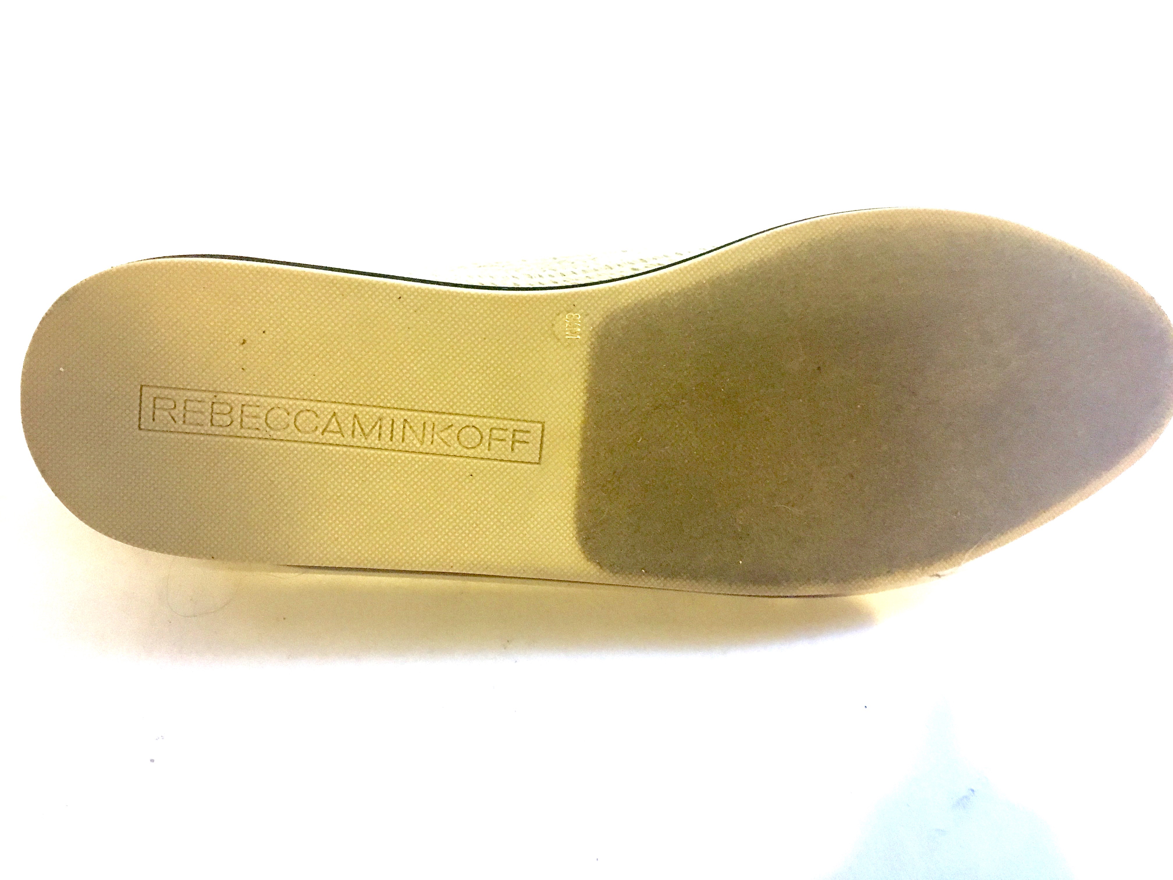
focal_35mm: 29
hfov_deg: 61.7
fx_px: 983
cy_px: 440
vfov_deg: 48.2
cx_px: 586
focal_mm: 4.15
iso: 200
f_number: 2.2
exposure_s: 1/17
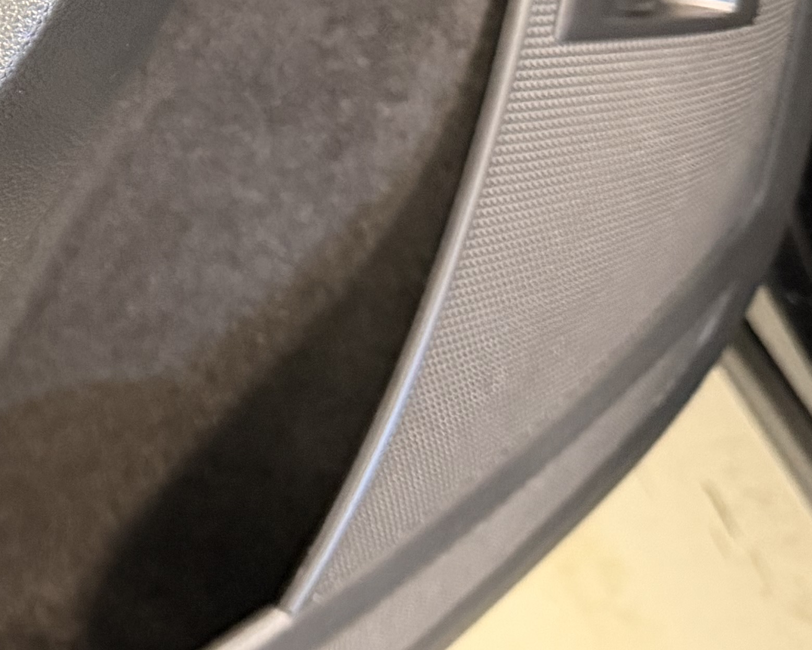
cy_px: -353
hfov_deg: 19.8
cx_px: -339
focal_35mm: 86
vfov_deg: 16.2
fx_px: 2067
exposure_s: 1/33
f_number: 1.78
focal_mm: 6.76
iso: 800
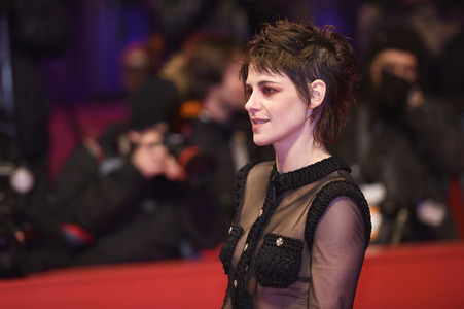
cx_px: 232
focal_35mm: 185
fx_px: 2383
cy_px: 154
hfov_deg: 11.1
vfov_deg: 7.4
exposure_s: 1/400
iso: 1250
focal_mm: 185
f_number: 3.2
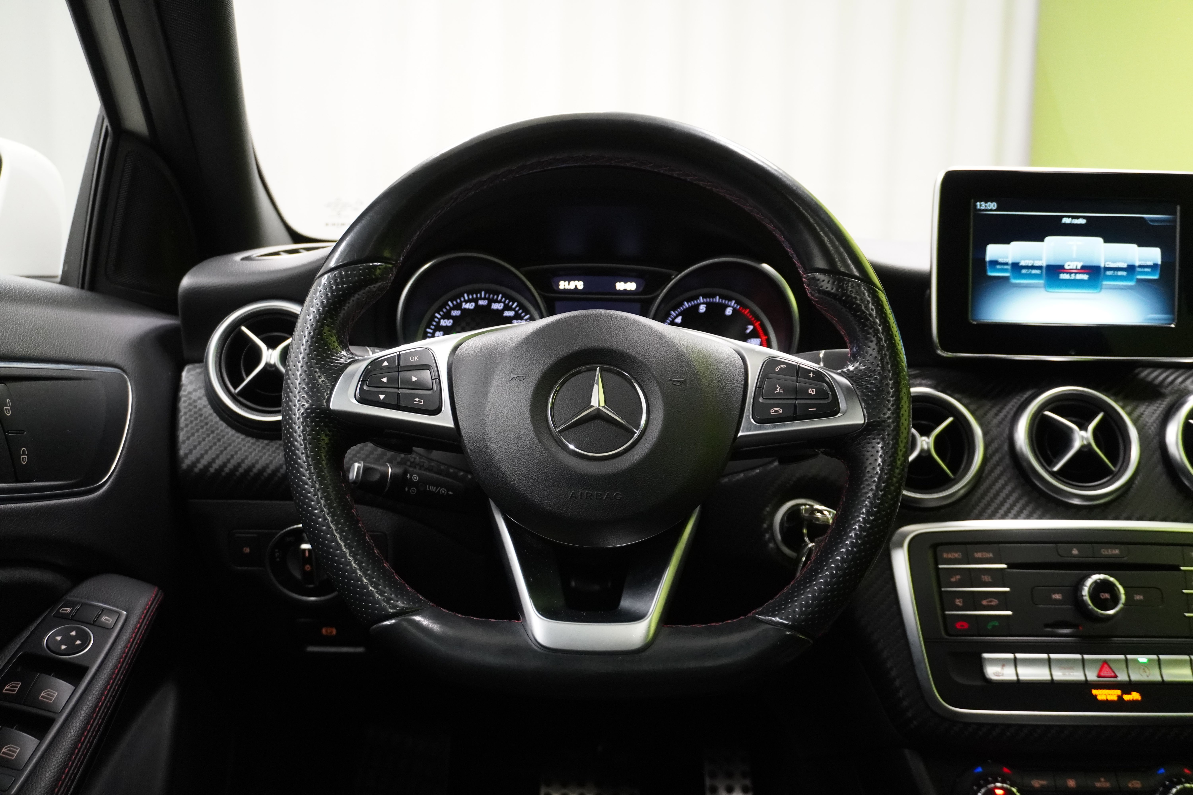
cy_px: 398
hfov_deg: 57.2
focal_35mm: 33
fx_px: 1093
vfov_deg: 40.0
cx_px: 596
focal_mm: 22
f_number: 4
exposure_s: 1/40
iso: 2000
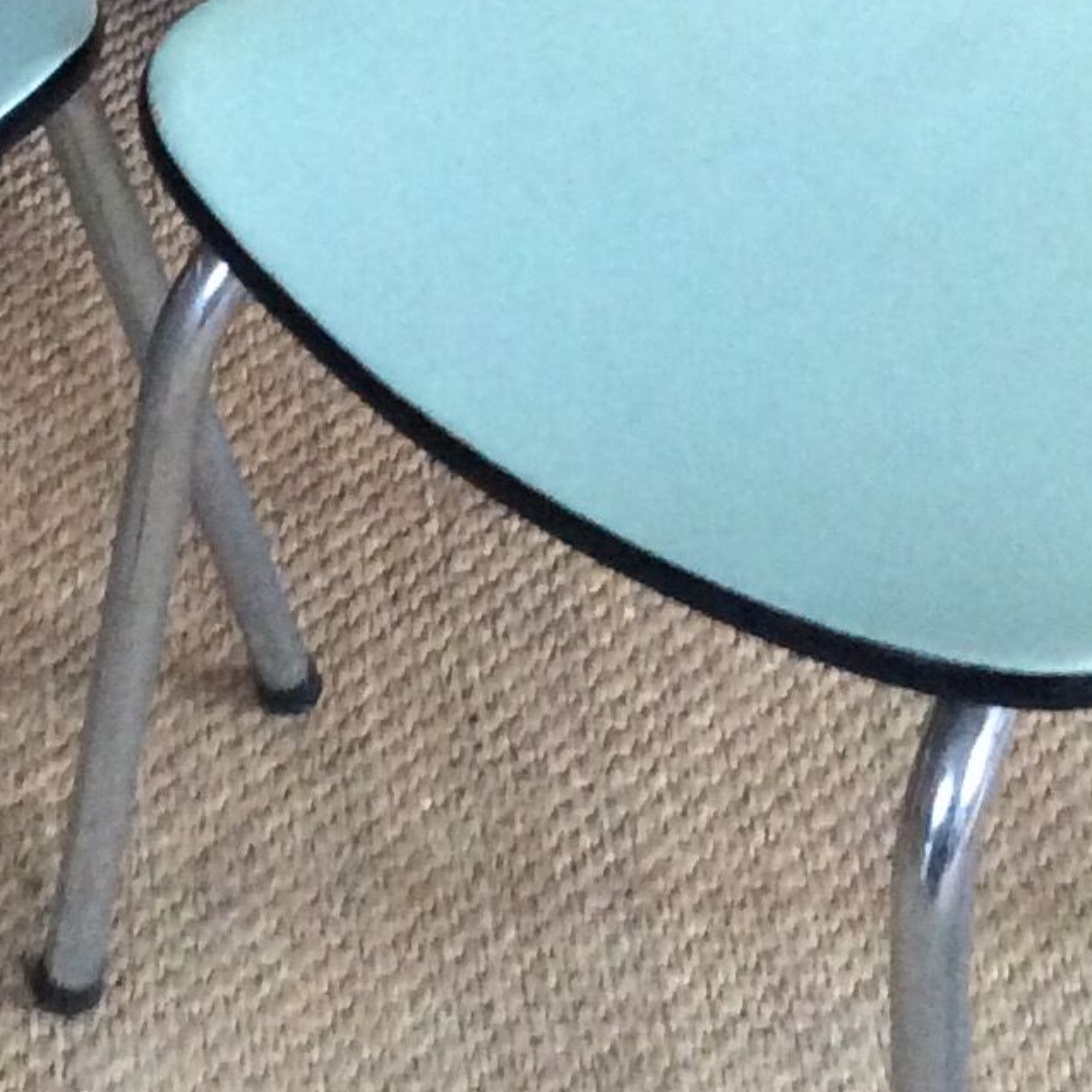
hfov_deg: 15.1
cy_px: 158
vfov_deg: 15.0
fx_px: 4104
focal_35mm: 115
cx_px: 290
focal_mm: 3.3
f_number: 2.4
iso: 250
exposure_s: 1/17
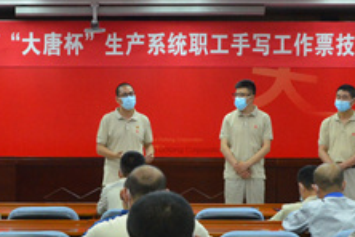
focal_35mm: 89
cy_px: 181
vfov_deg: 15.3
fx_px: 878
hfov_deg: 22.9
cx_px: 152
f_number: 5.6
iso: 2000
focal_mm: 22
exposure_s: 1/125
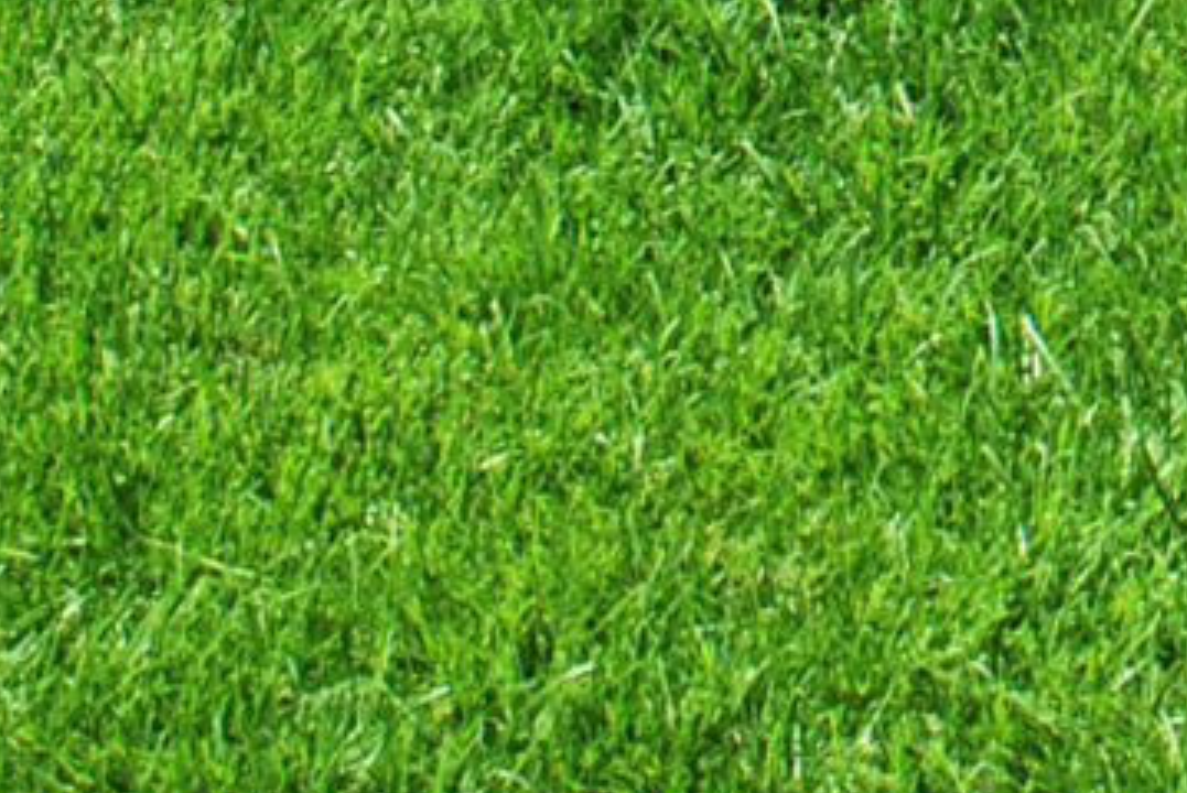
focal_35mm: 257
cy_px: -1771
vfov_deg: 5.0
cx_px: 2027
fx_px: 8480
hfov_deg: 7.8
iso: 100
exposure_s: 1/125
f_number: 9
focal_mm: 24
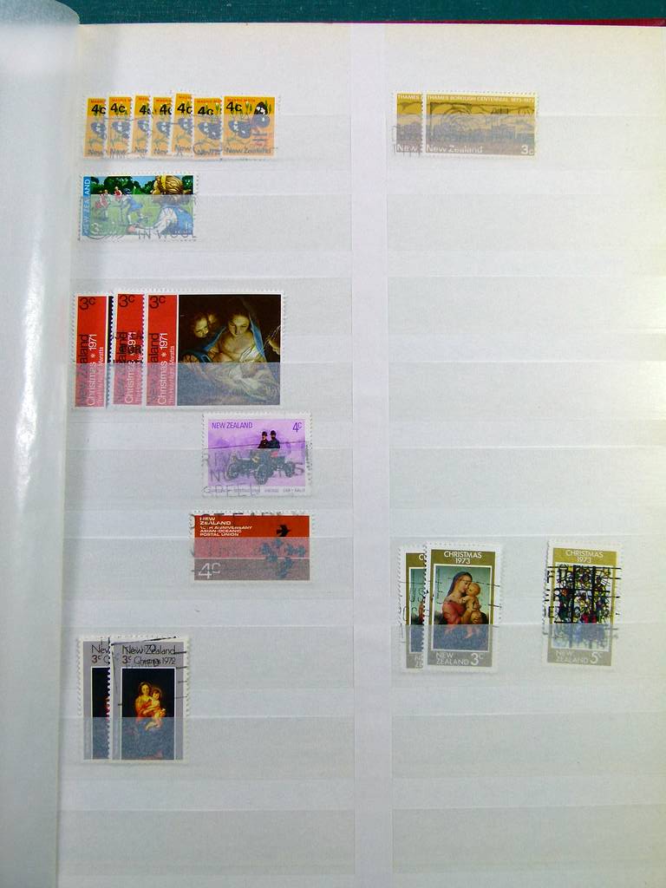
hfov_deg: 38.7
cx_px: 333
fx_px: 949
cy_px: 444
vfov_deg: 50.1
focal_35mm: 37
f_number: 4
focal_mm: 6.7
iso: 100
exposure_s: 1/125
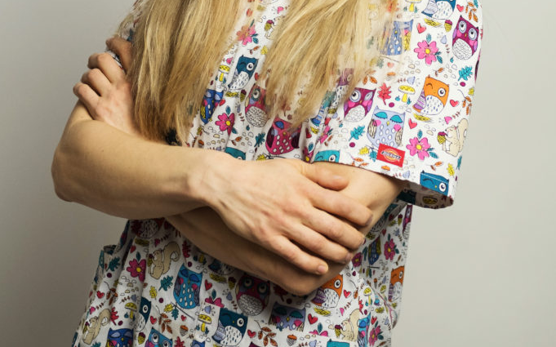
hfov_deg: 18.1
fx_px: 1742
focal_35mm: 115
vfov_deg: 11.3
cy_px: 9
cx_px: 278
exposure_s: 1/200
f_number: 2.8
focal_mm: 50
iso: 640
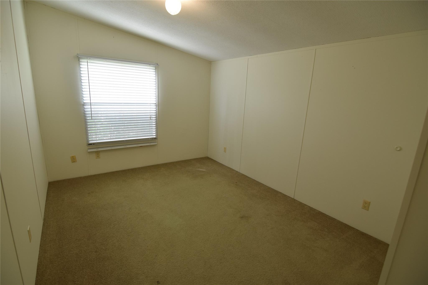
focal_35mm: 16
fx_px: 196
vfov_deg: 72.0
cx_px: 214
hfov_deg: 95.0
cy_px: 142
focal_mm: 11
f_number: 4
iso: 560
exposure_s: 1/60
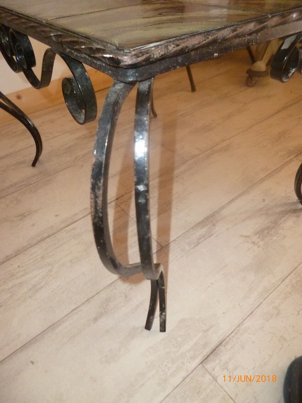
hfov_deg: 56.8
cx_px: 151
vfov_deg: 71.6
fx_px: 279
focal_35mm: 24
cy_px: 202
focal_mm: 4.3
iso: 400
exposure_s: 1/60
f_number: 2.5
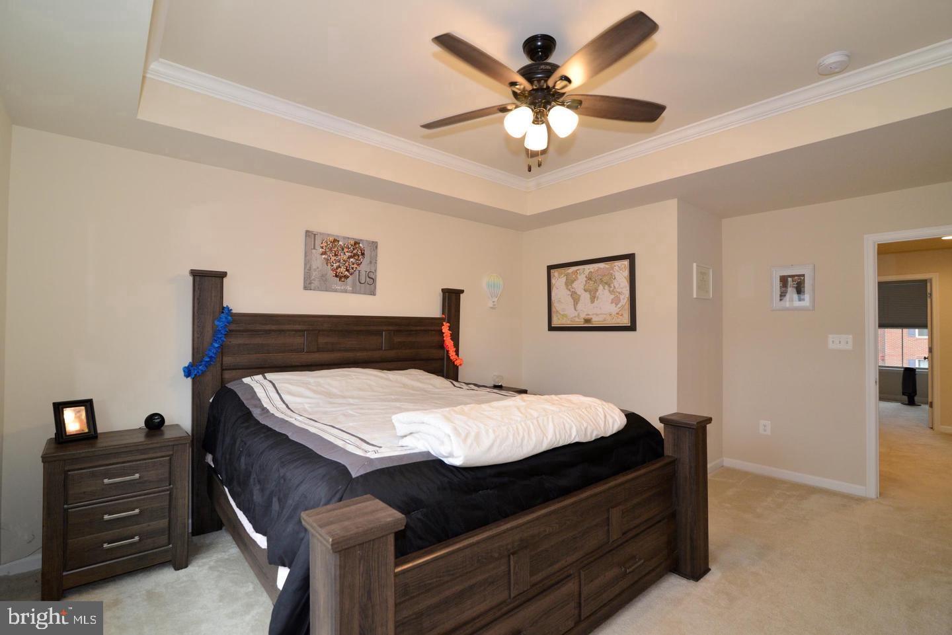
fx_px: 423
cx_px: 476
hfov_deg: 96.7
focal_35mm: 16
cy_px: 318
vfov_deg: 73.8
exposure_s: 1/100
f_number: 5
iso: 1600
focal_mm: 16
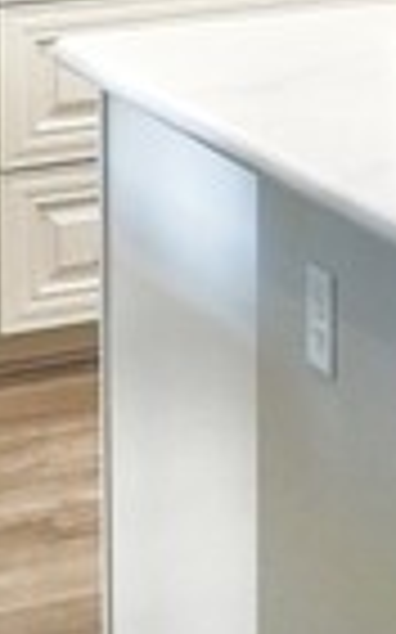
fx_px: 2714
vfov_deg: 12.0
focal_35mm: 157
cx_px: 1105
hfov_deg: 7.5
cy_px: -594
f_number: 4
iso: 1000
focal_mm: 20
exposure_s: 1/160
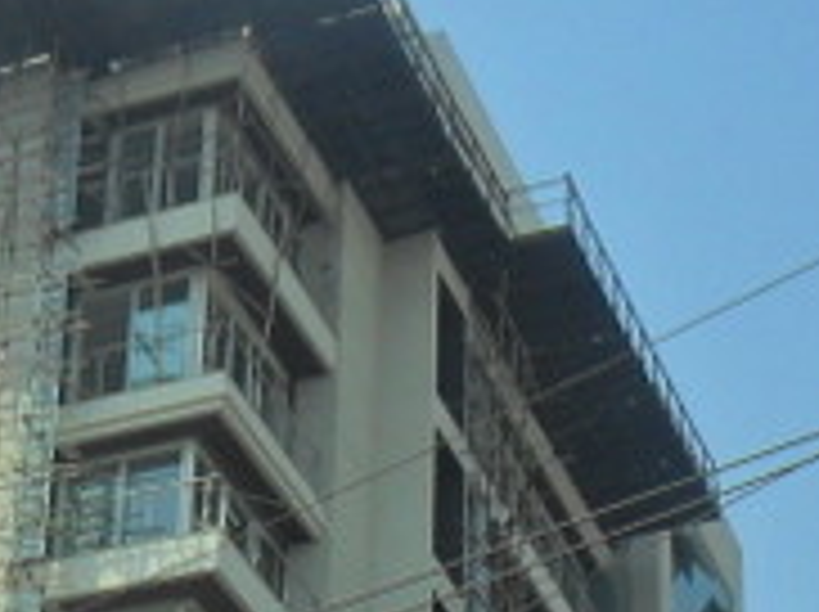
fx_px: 2812
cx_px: 22
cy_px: 936
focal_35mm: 119
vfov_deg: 11.8
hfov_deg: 16.3
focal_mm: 4.9
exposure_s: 1/180
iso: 100
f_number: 8.9
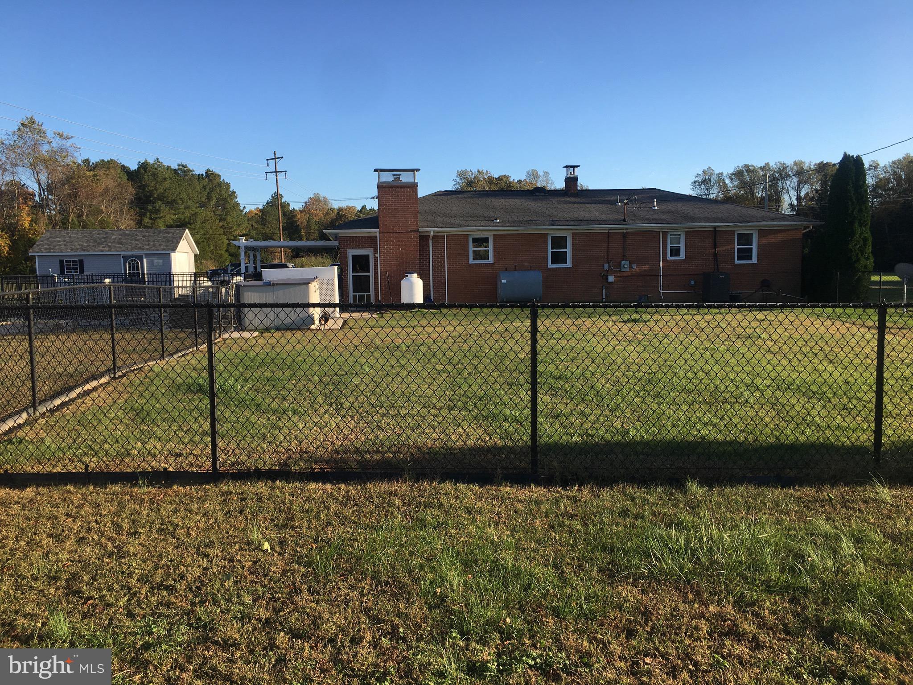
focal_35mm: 29
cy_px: 342
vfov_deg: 48.2
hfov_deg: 61.7
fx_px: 765
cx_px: 456
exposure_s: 1/905
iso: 25
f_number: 2.2
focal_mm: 4.15
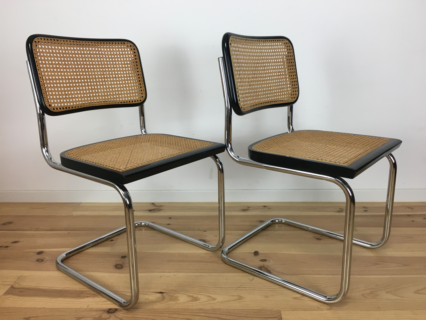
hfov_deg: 61.7
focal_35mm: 29
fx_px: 357
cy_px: 160
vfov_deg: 48.2
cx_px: 213
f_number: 2.2
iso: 32
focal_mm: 4.15
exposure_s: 1/33
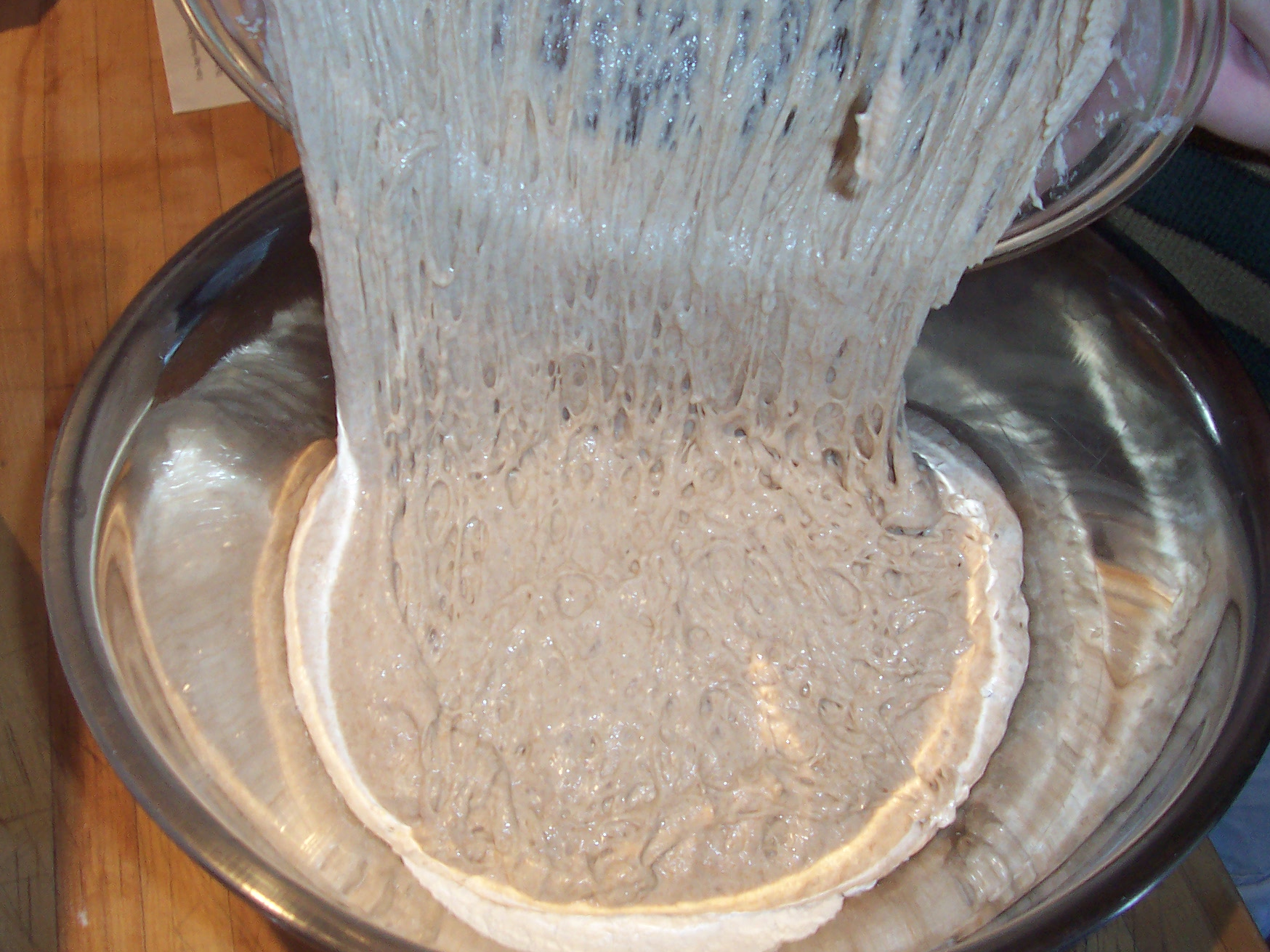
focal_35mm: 43
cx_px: 587
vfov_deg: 33.6
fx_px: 1578
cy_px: 444
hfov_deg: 43.8
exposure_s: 1/60
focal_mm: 5.6
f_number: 2.8
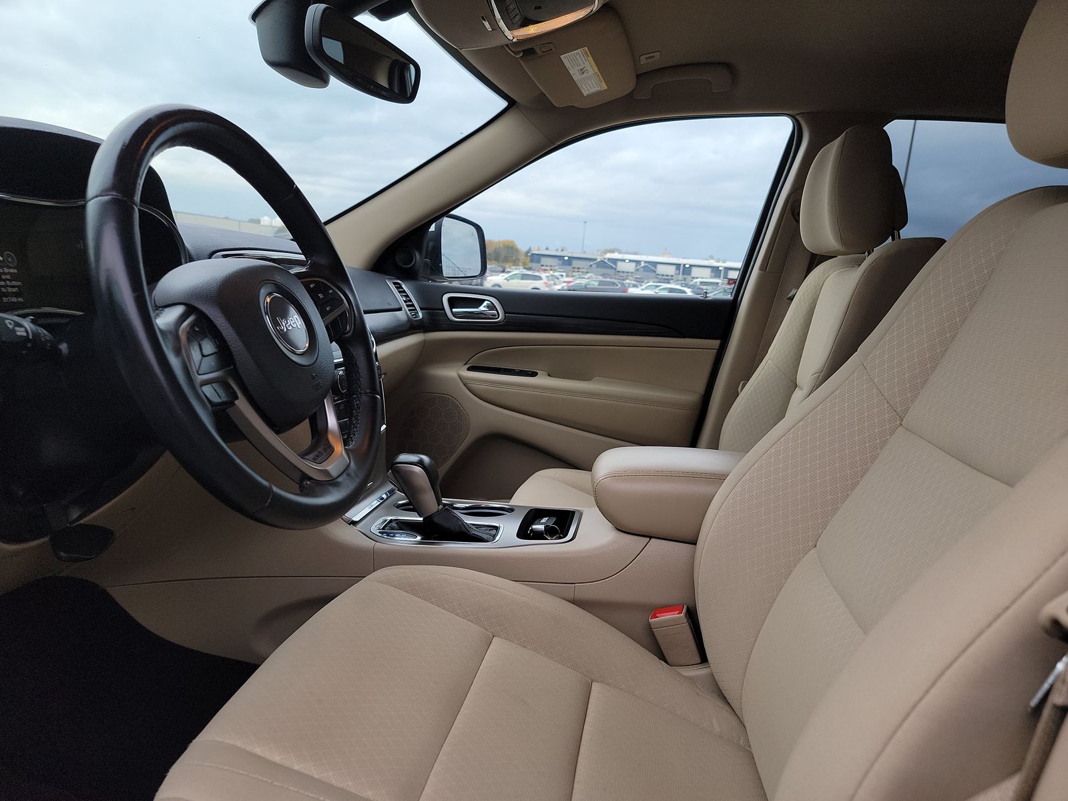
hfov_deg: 71.6
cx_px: 534
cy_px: 400
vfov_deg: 56.8
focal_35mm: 24
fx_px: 740
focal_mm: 6.7
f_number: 1.8
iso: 90
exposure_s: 1/119
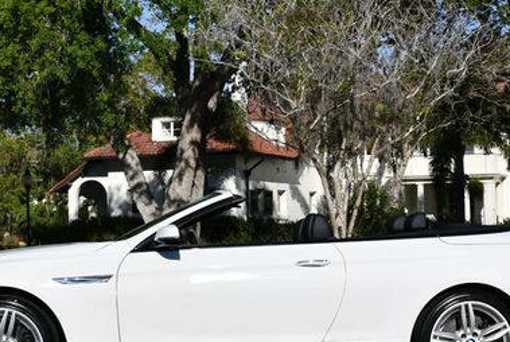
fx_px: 1149
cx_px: 246
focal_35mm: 81
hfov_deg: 25.0
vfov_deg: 16.9
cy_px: 168
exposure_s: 1/320
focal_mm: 24
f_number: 9
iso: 100
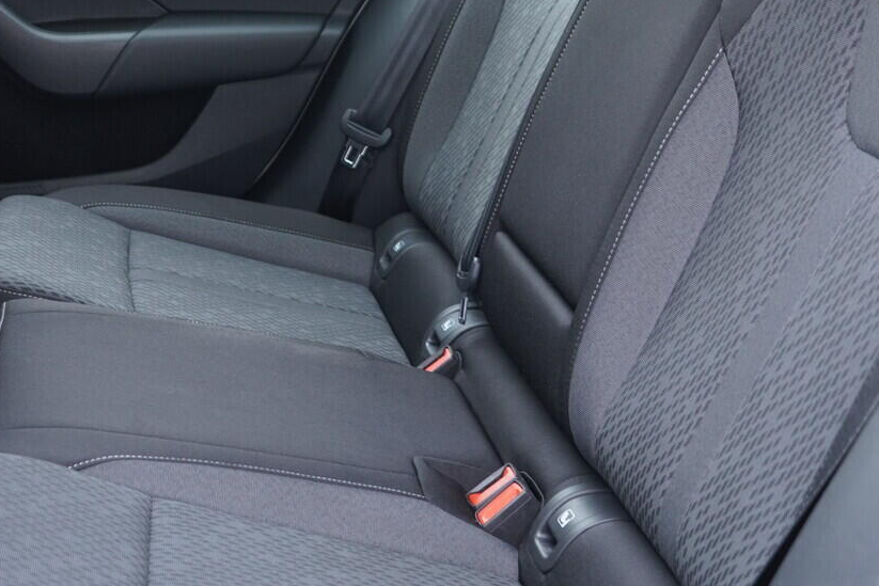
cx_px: 381
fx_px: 1538
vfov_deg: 21.4
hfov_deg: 31.8
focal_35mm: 63
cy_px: 142
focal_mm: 24
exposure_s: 1/40
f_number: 2.8
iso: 500
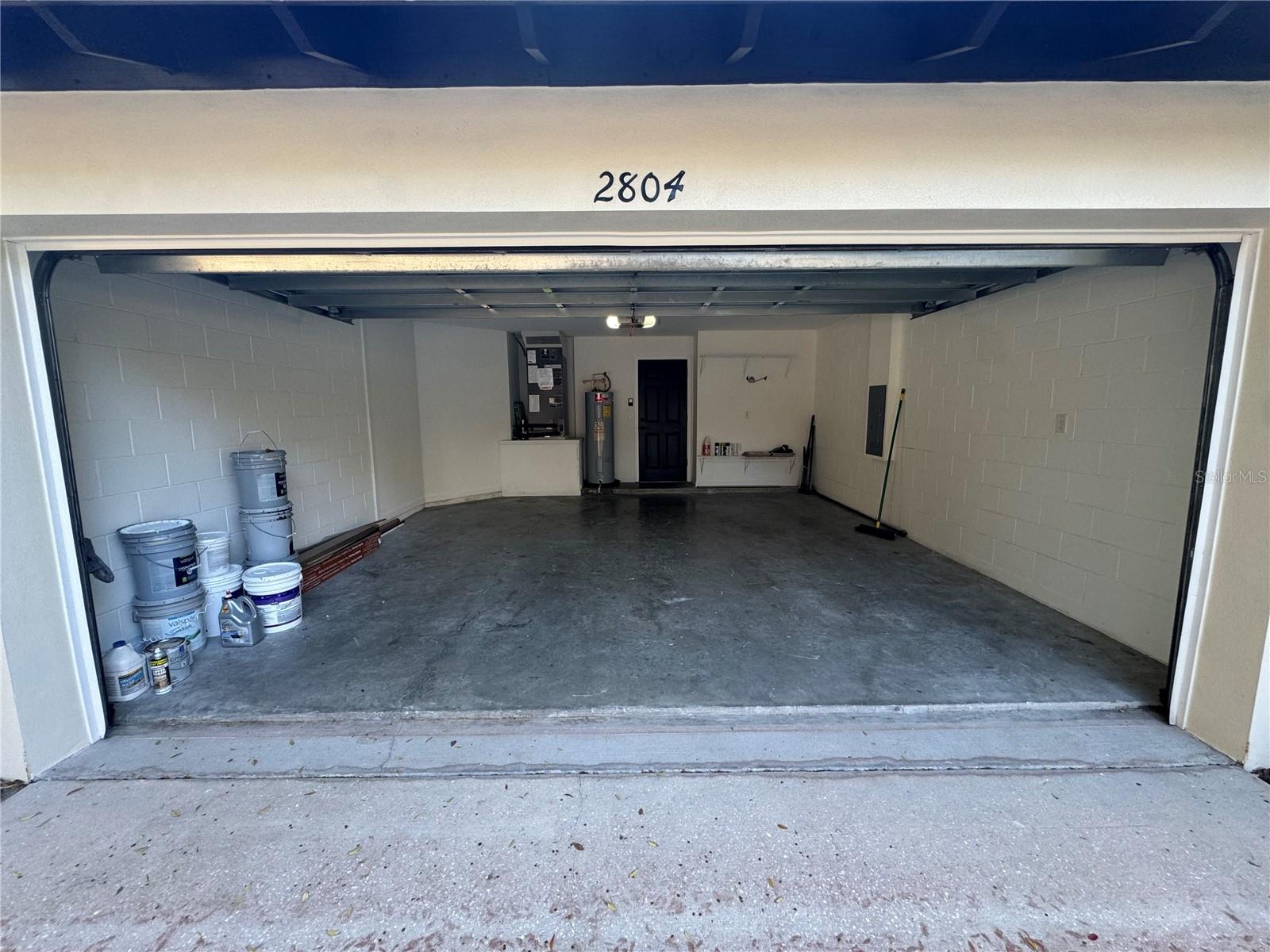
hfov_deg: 102.1
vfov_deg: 85.7
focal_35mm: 14
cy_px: 476
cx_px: 635
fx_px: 514
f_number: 2.2
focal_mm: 2.22
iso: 125
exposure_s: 1/99
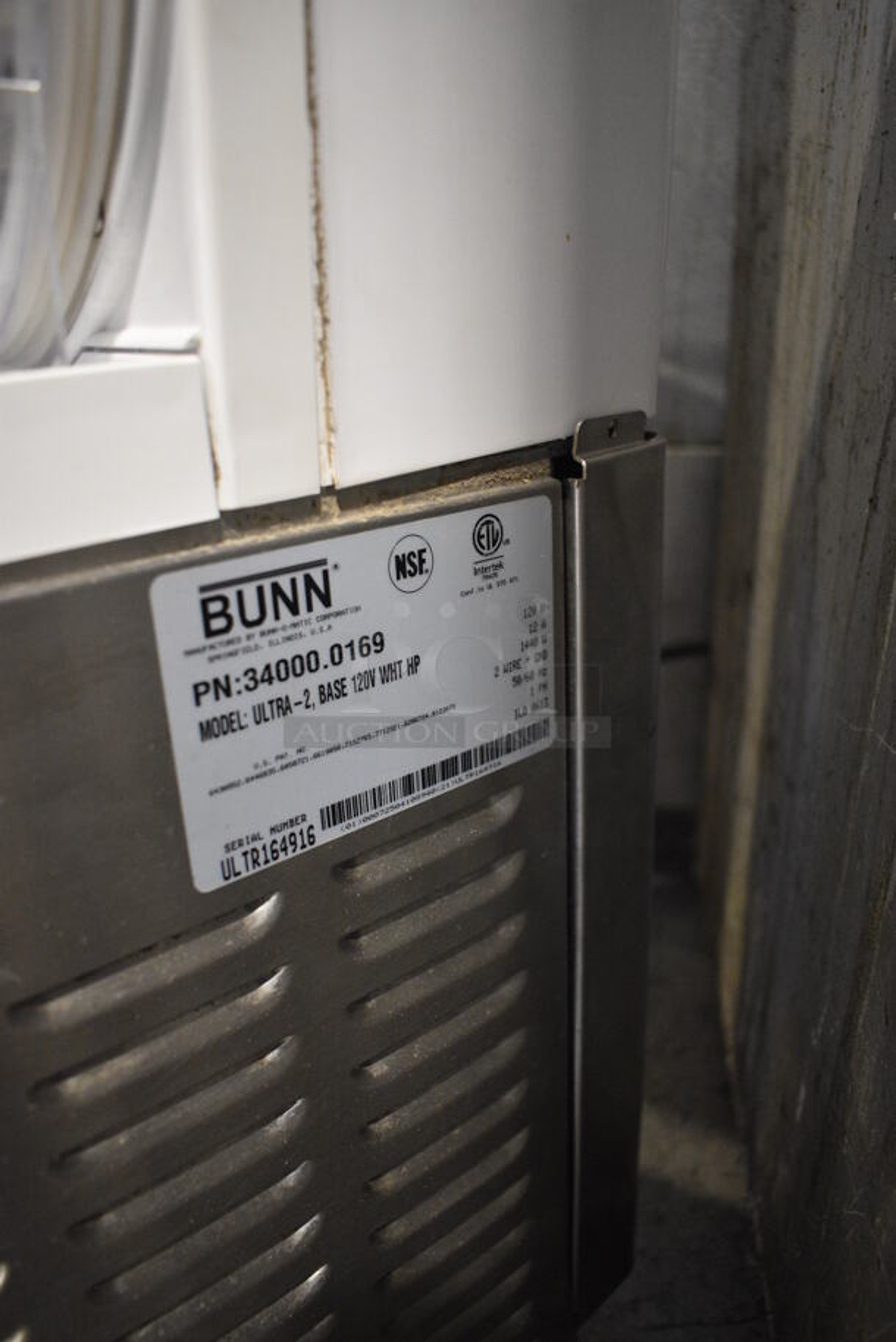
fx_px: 1006
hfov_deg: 48.0
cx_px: 448
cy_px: 671
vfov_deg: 67.3
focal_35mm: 27
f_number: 4
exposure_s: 1/60
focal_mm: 18
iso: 2200
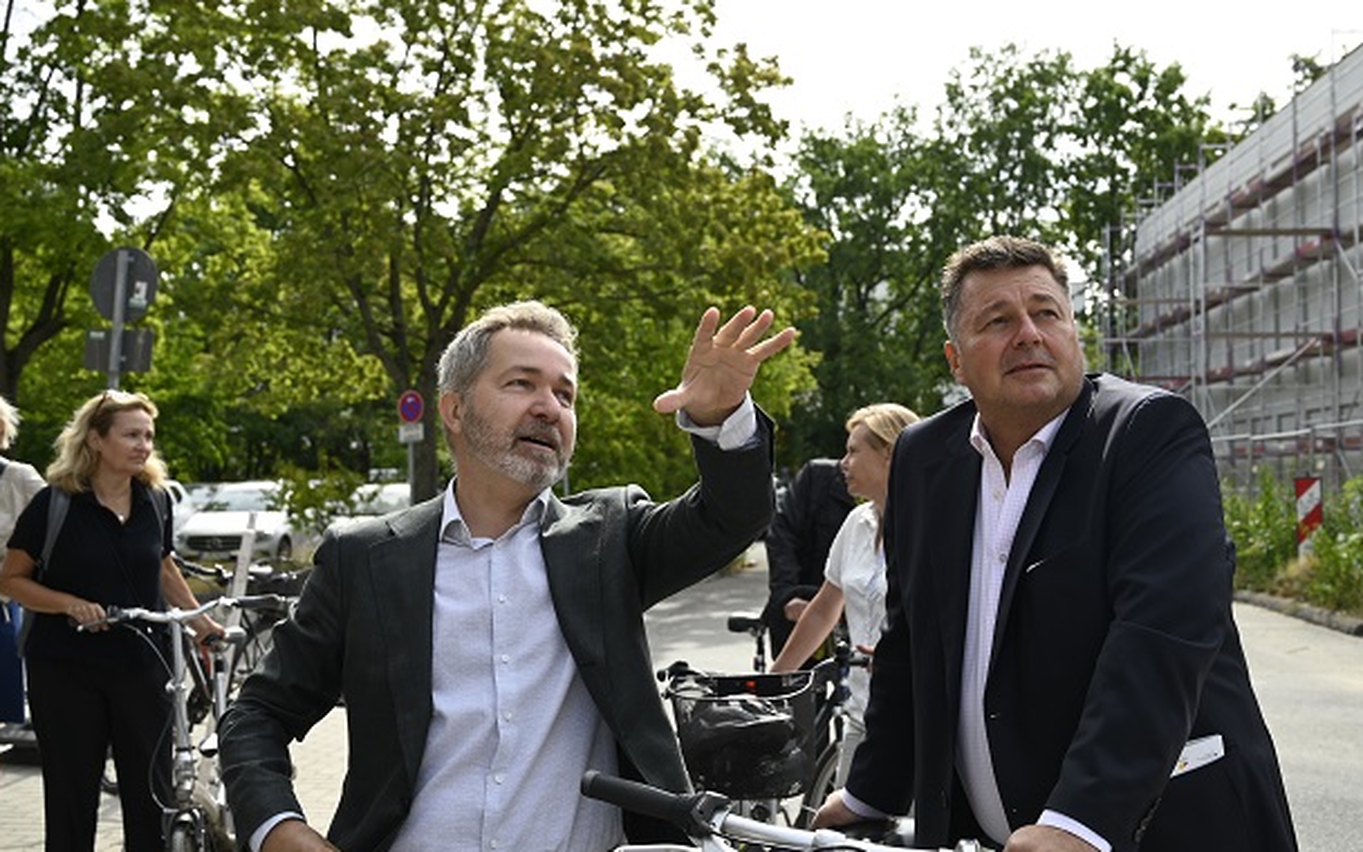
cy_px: 423
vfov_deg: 31.2
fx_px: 1523
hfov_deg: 48.1
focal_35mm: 41
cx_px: 762
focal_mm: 35
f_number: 5.6
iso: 110
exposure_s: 1/250
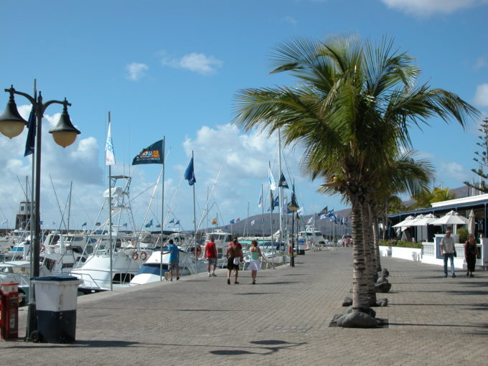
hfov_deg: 33.2
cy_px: 183
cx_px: 244
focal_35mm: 58
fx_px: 818
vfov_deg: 25.2
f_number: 7
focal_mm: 14.7
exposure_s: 1/505
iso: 100
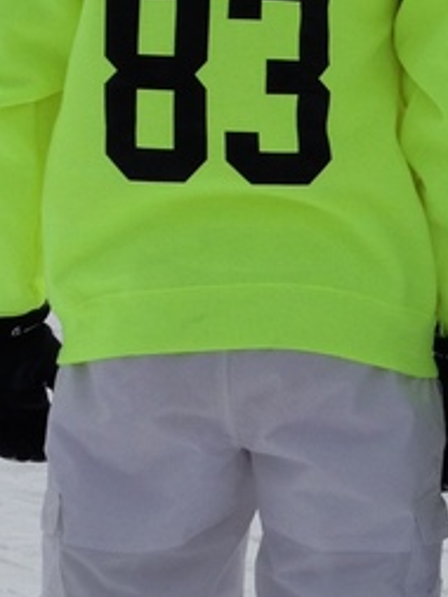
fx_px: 2155
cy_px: 340
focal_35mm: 125
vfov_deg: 15.8
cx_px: 540
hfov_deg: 11.6
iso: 50
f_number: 2.4
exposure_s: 1/2857
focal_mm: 4.12
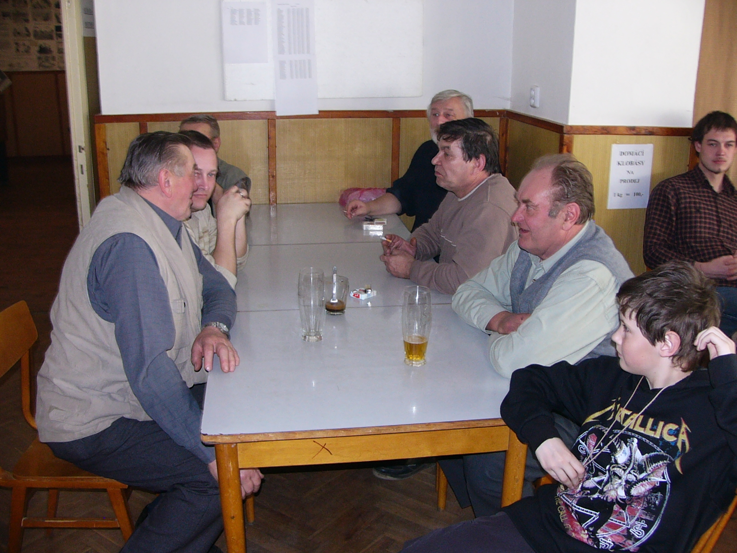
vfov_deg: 40.7
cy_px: 276
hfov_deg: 52.6
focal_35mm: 35
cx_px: 368
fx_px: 745
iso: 100
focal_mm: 4.6
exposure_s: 1/30
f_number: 2.8
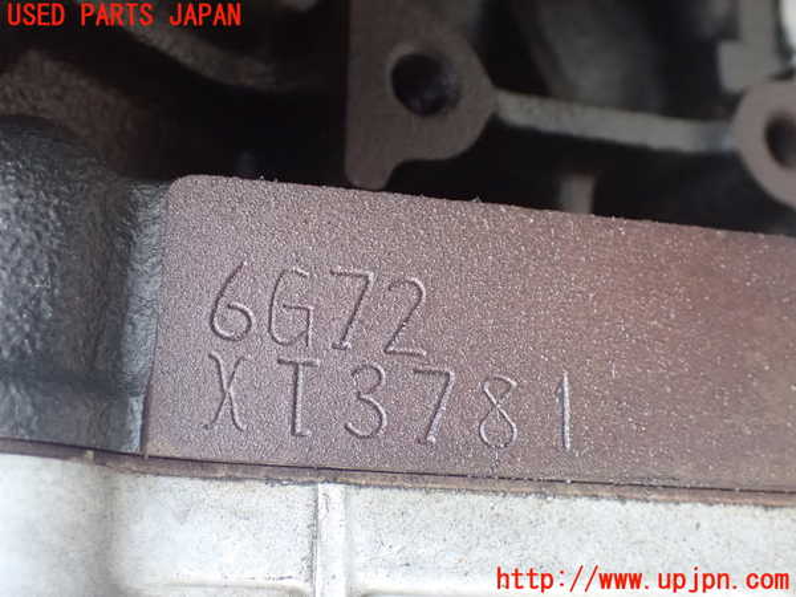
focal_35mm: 47
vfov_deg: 30.9
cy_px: 298
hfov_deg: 40.4
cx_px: 398
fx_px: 1081
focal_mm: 8.4
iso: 1600
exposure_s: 1/50
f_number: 3.1
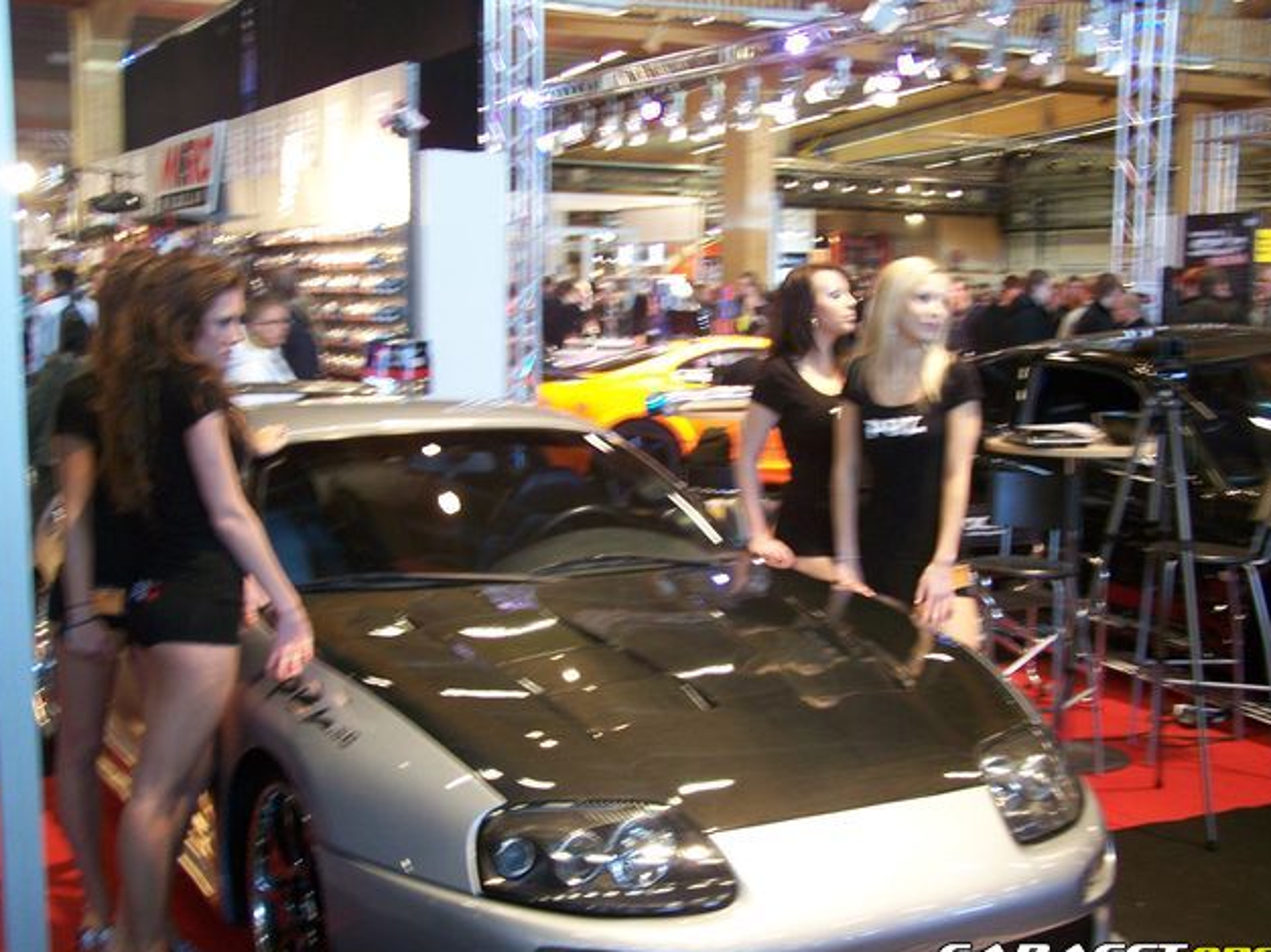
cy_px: 486
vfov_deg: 32.9
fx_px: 1615
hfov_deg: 43.0
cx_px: 636
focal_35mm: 44
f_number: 2.9
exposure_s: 1/20
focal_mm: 7.1
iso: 160
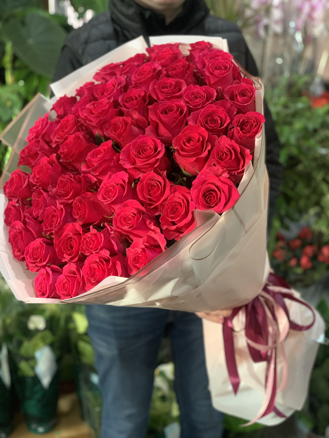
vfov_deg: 36.8
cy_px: 219
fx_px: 659
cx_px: 164
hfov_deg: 28.0
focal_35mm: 52
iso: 320
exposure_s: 1/60
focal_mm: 6
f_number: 2.4
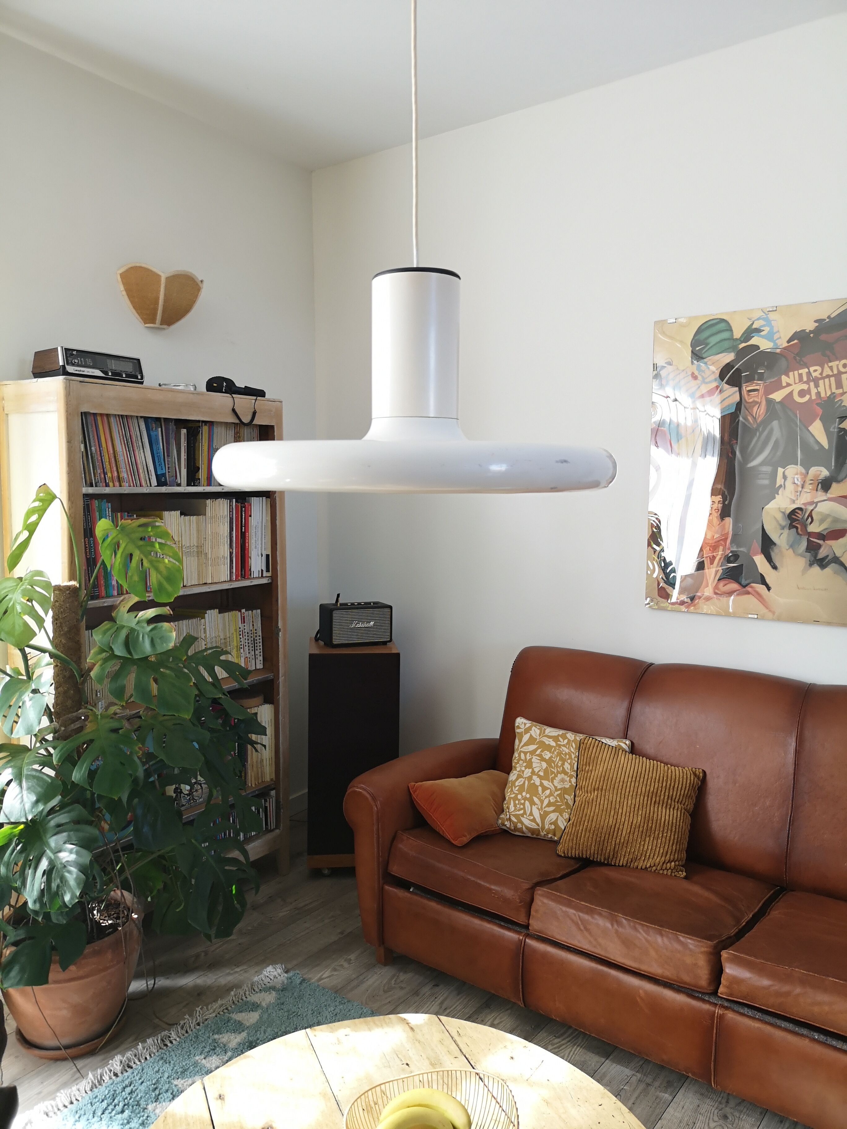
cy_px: 564
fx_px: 881
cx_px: 424
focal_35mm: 27
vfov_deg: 65.3
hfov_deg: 51.4
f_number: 1.8
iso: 100
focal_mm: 5.58
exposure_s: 1/50
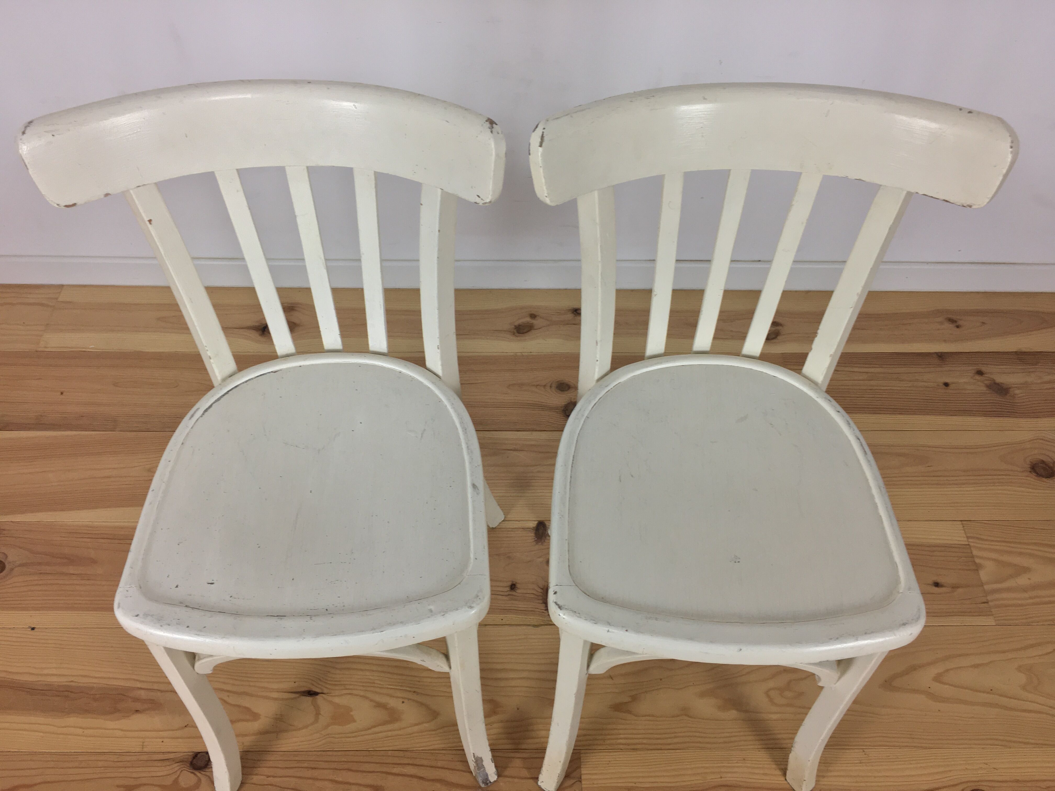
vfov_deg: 48.2
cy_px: 396
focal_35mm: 29
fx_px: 884
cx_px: 528
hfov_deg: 61.7
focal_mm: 4.15
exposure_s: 1/33
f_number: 2.2
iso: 40
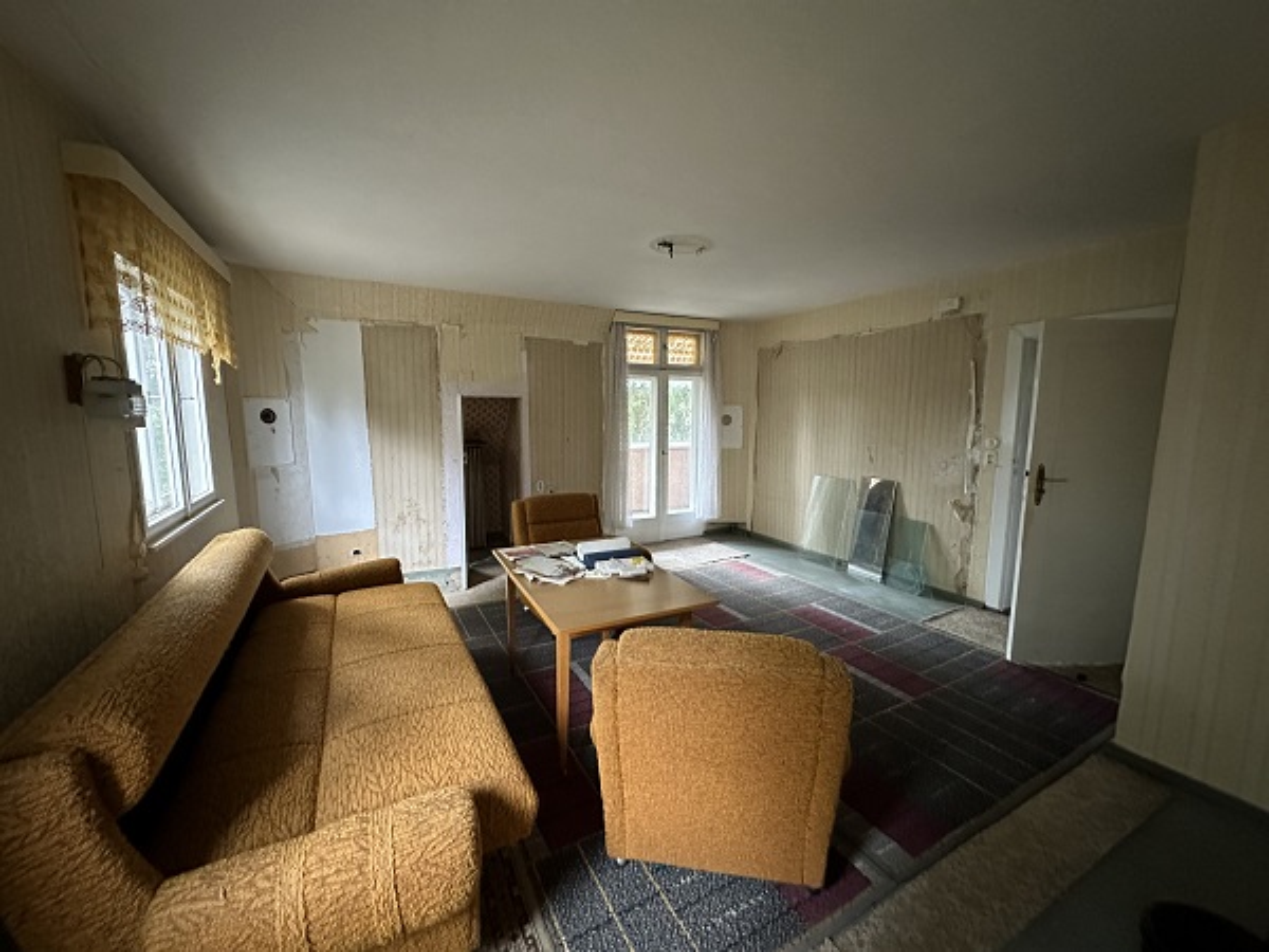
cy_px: 476
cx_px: 634
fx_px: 513
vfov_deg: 85.7
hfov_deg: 102.1
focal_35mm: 14
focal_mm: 2.22
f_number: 2.2
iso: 1000
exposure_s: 1/60
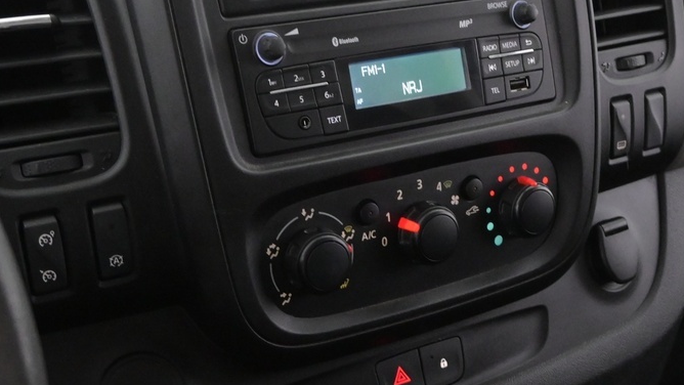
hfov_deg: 34.2
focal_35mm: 61
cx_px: 418
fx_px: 1107
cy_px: 305
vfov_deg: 19.5
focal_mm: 16
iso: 2500
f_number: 3.5
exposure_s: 1/40
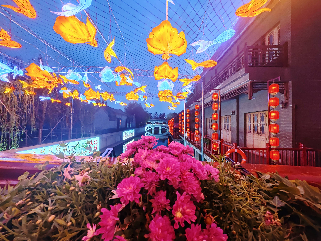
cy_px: 120
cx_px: 160
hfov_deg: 106.2
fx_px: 120
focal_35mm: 13
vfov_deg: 89.9
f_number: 2
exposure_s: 1/33
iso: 640
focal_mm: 1.82
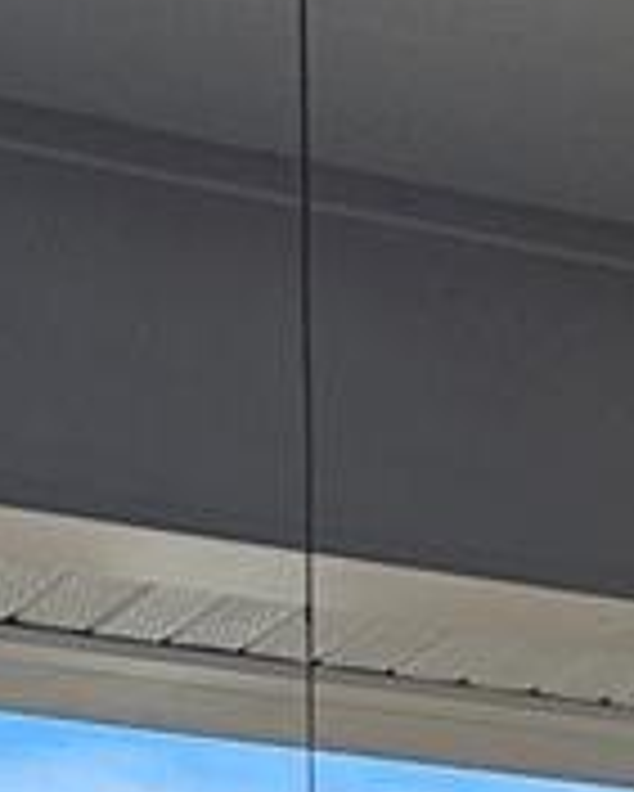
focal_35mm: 153
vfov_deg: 11.4
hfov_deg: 9.9
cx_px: -256
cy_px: 1548
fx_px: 3586
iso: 20
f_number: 1.7
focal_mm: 6.3
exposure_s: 1/180
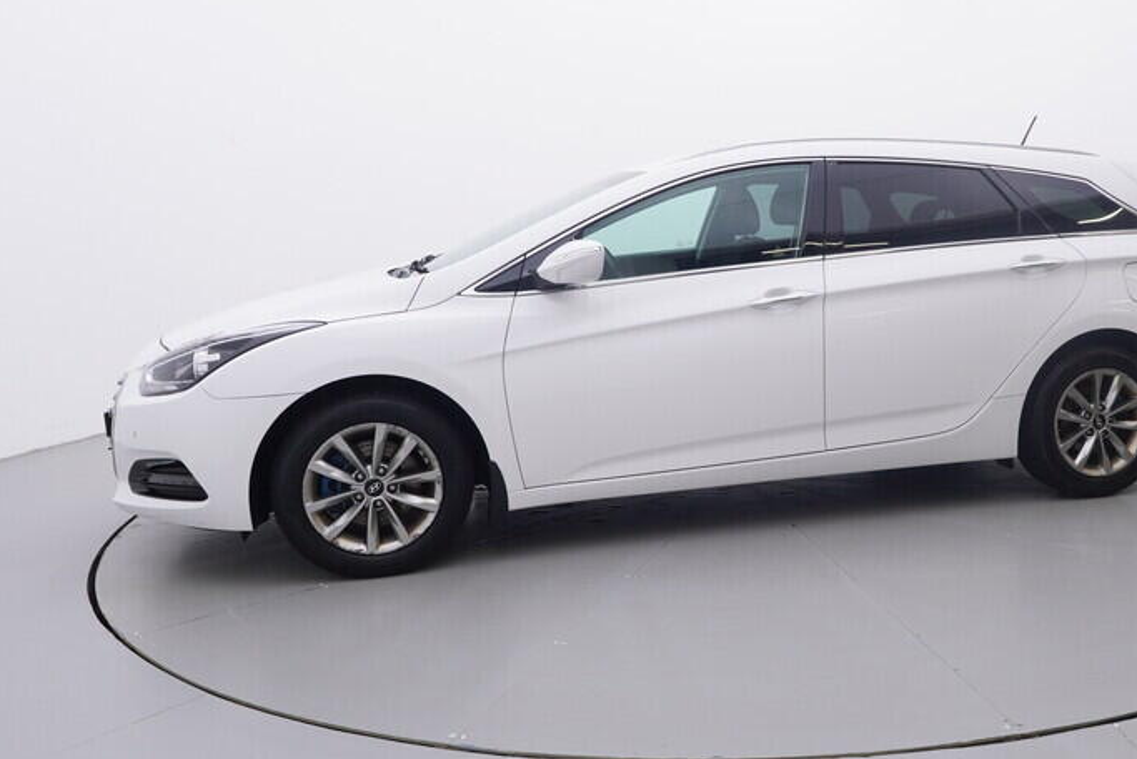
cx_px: 741
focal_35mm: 34
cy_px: 335
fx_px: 1066
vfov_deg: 39.1
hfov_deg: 55.2
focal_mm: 15
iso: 200
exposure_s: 1/80
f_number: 5
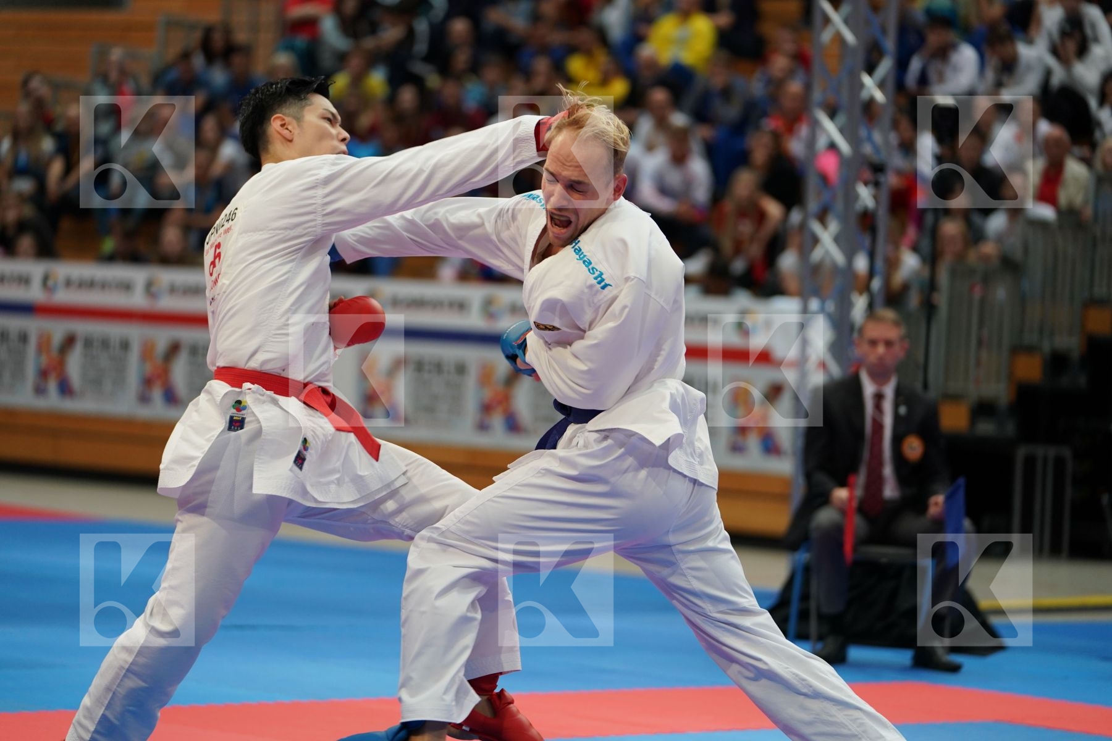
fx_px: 4108
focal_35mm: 133
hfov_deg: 15.4
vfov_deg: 10.3
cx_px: 556
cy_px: 370
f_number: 2.8
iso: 1250
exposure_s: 1/1000
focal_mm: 133
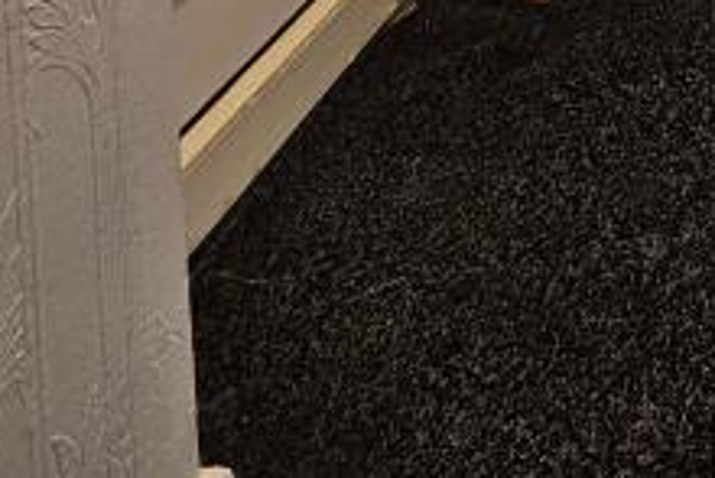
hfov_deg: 26.3
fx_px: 1252
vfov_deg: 16.5
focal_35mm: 63
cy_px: -475
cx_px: 965
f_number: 2.2
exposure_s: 1/50
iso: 125
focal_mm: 2.2
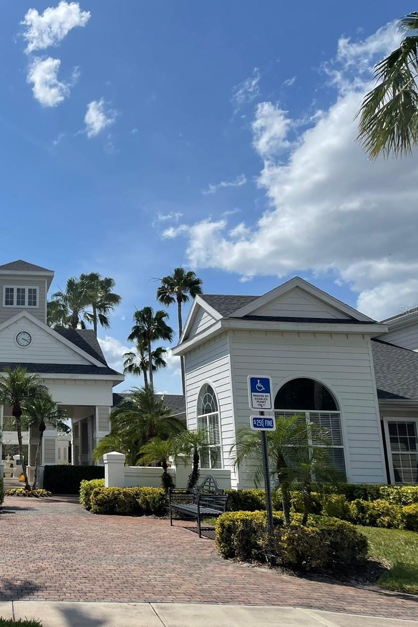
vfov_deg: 51.9
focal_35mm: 37
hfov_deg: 33.5
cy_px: 309
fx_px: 644
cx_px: 21
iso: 32
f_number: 1.6
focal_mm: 4.2
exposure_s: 1/7299
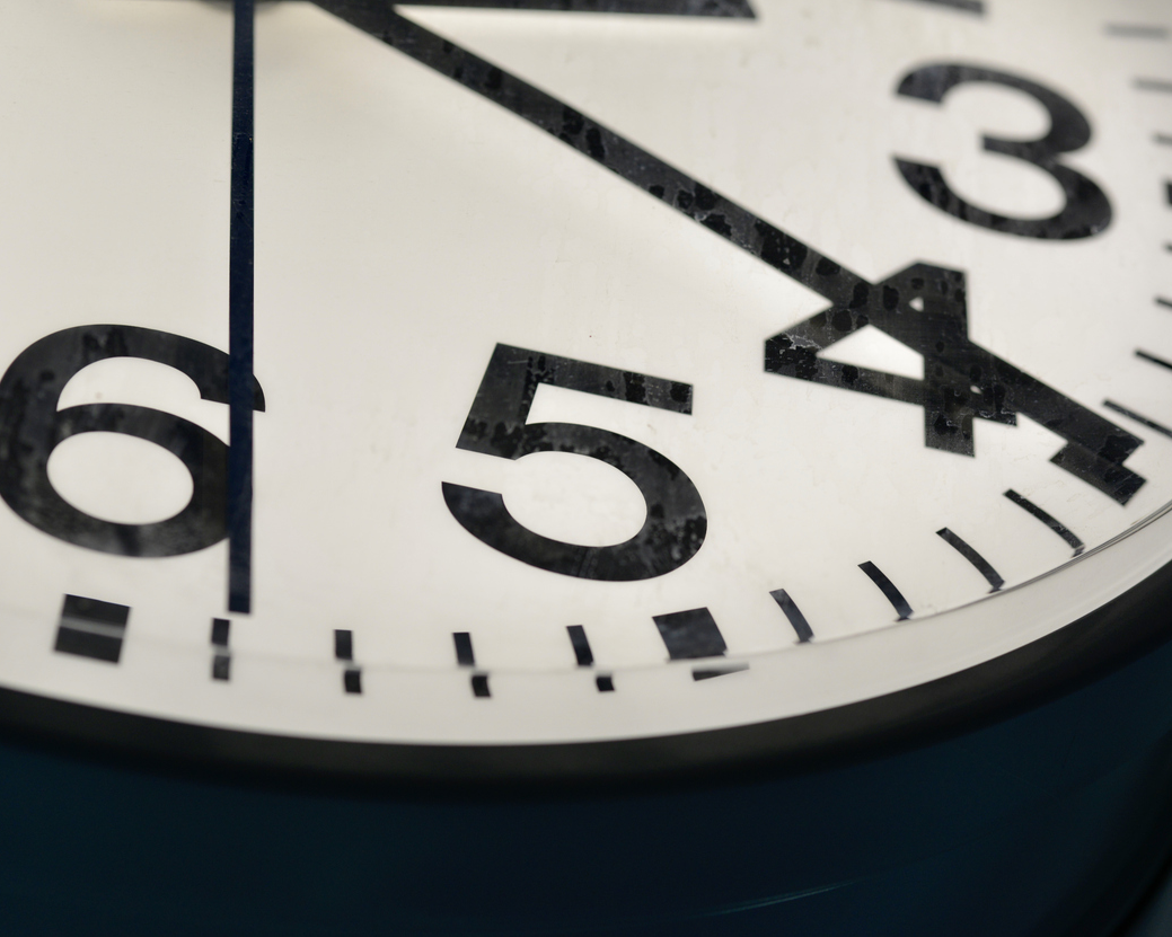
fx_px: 4127
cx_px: 627
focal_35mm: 119
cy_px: 466
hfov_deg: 16.2
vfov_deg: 13.0
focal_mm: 105
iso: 720
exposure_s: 1/100
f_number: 5
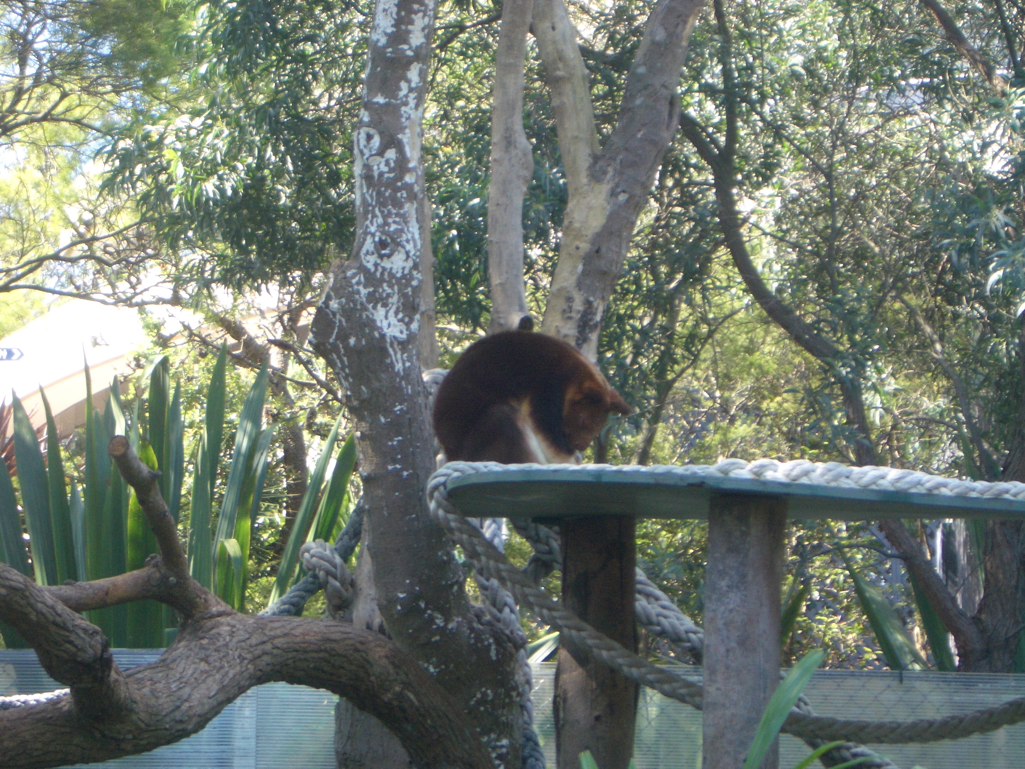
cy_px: 384
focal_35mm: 105
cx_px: 512
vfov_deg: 14.1
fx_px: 3109
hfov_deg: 18.7
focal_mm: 17.4
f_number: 4.8
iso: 100
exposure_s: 1/80
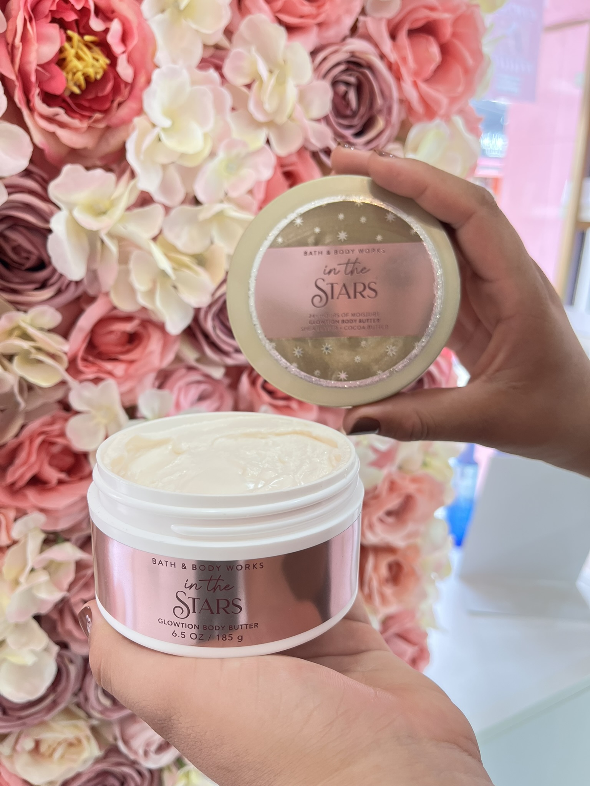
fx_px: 591
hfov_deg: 53.1
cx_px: 295
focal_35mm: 26
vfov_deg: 67.3
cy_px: 393
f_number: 1.6
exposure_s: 1/60
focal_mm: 5.1
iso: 100
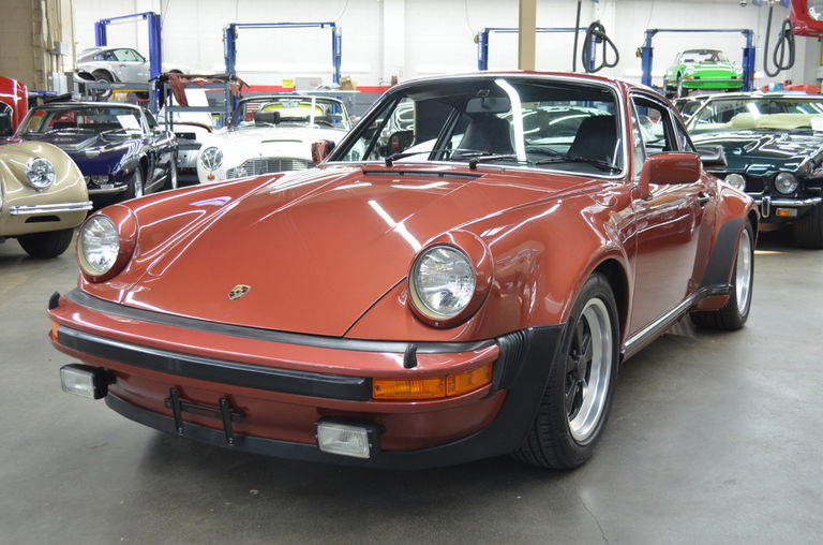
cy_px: 272
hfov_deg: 46.5
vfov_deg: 31.7
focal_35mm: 42
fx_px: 958
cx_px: 412
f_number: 4.5
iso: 800
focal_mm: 28
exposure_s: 1/40
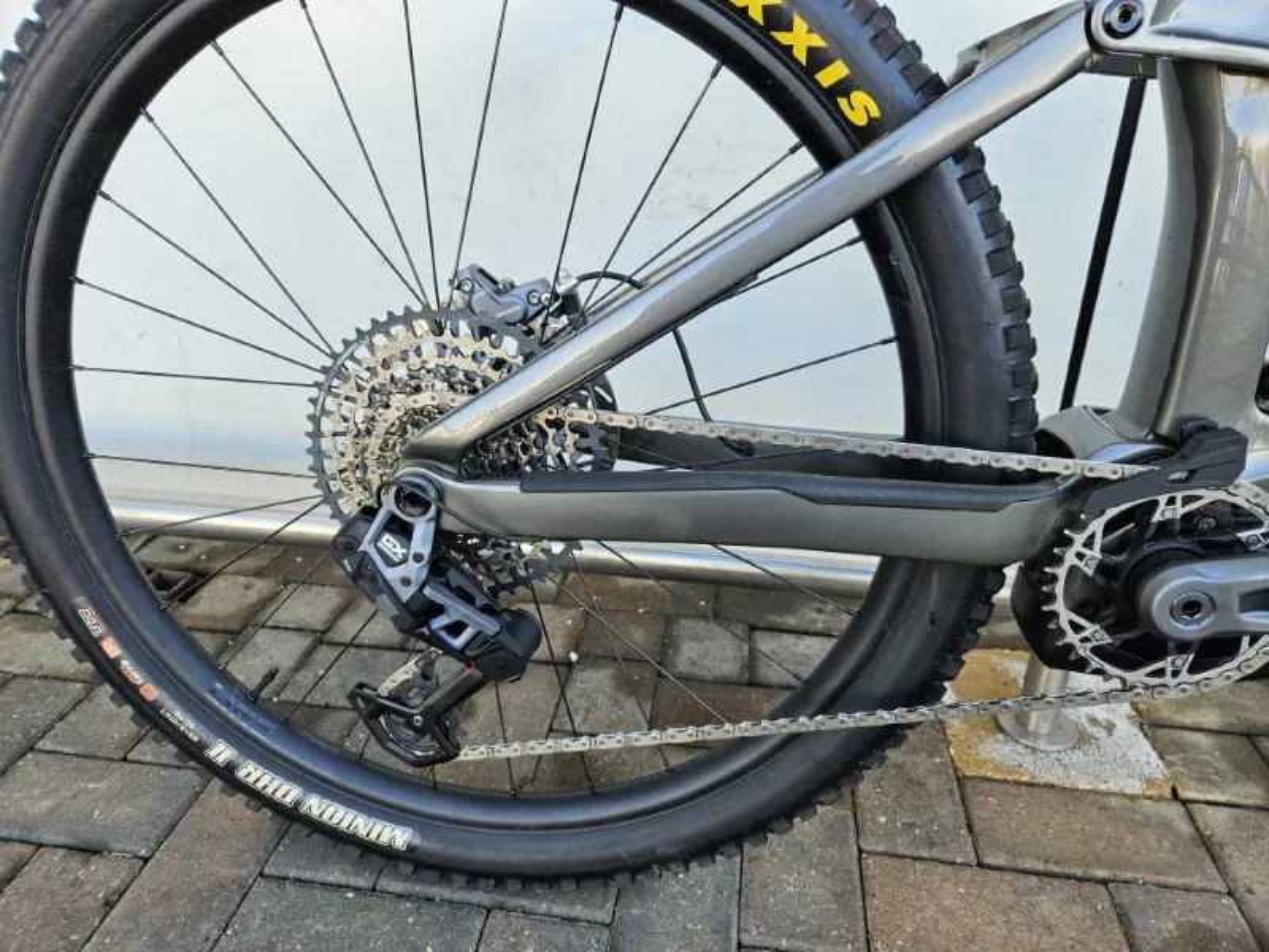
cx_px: 634
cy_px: 476
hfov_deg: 73.9
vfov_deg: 58.9
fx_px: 843
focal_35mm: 23
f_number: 1.8
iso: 32
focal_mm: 5.4
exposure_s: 1/100
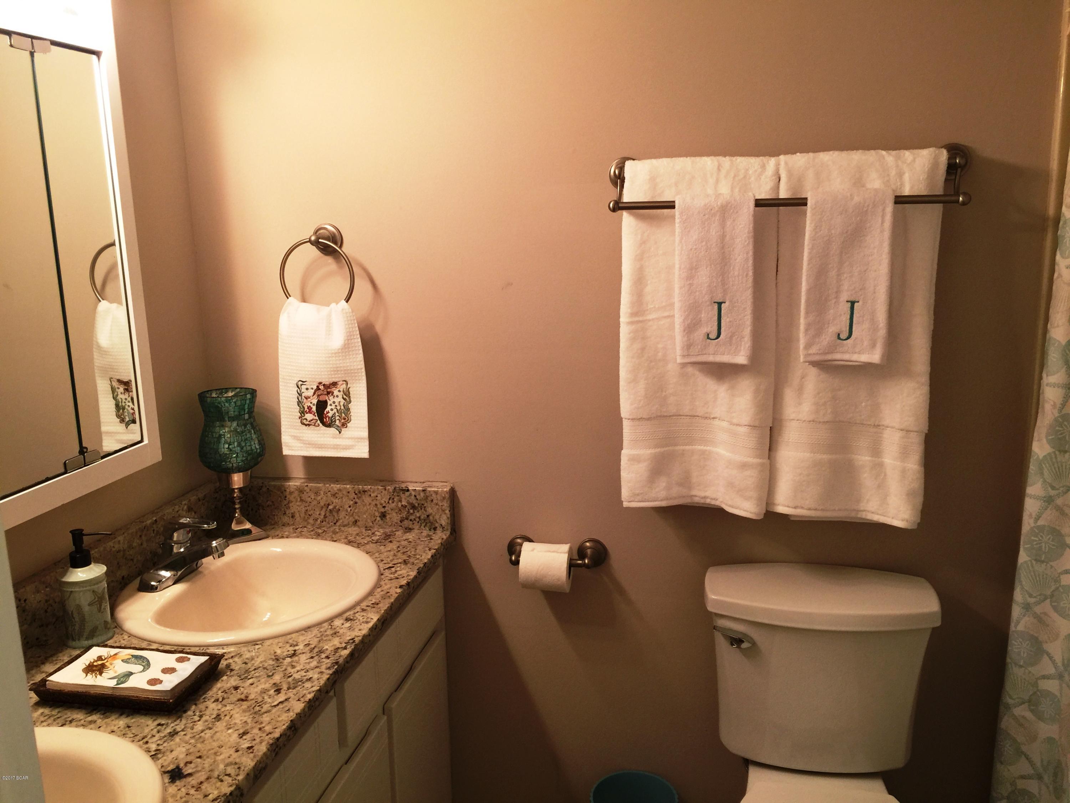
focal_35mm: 29
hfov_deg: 61.7
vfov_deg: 48.2
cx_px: 535
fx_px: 896
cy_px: 402
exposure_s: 1/15
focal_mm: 4.15
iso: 40
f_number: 2.2
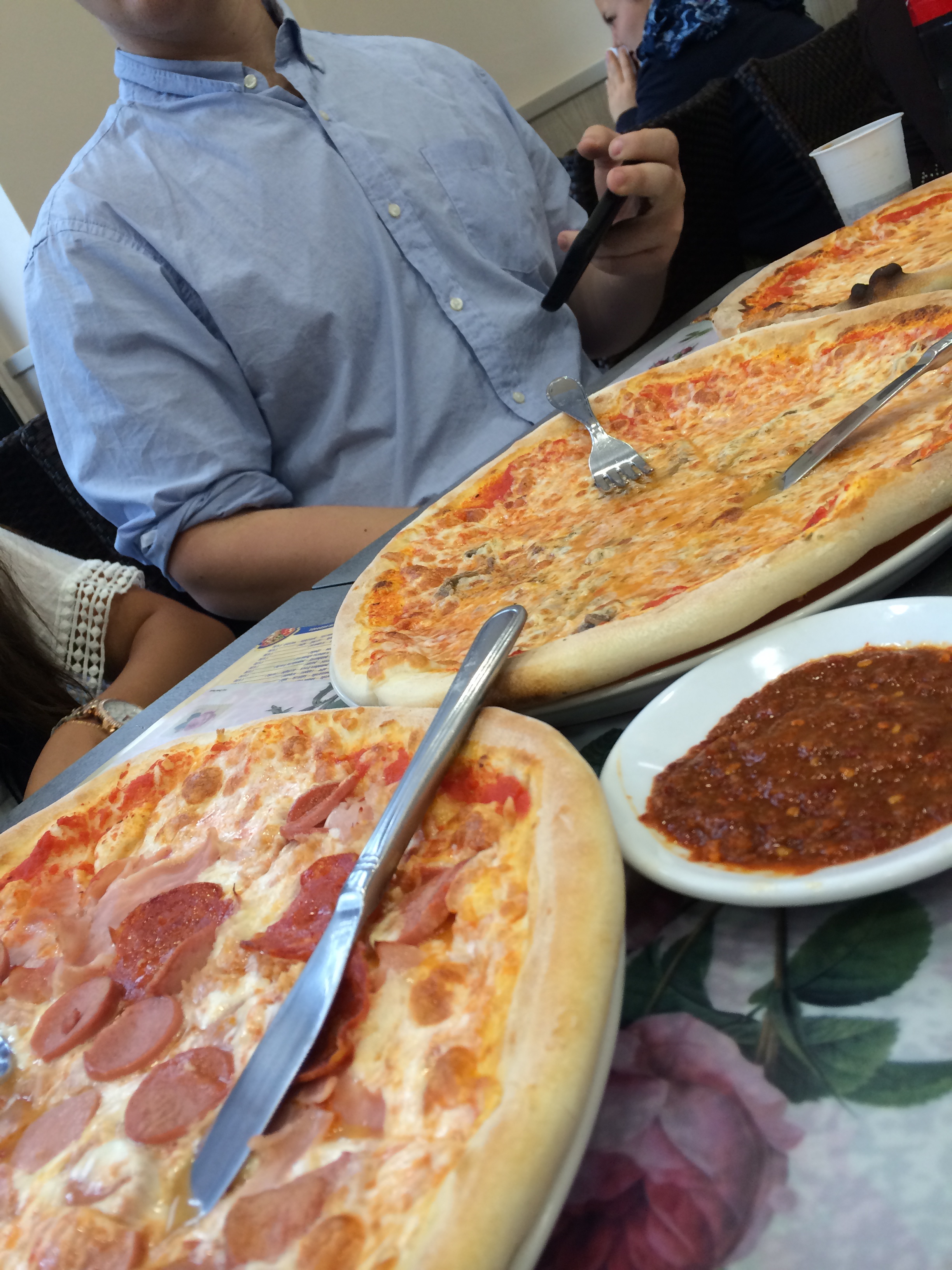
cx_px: 476
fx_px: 1100
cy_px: 635
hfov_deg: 46.8
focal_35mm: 30
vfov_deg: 60.0
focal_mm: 4.12
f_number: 2.2
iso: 40
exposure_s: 1/33
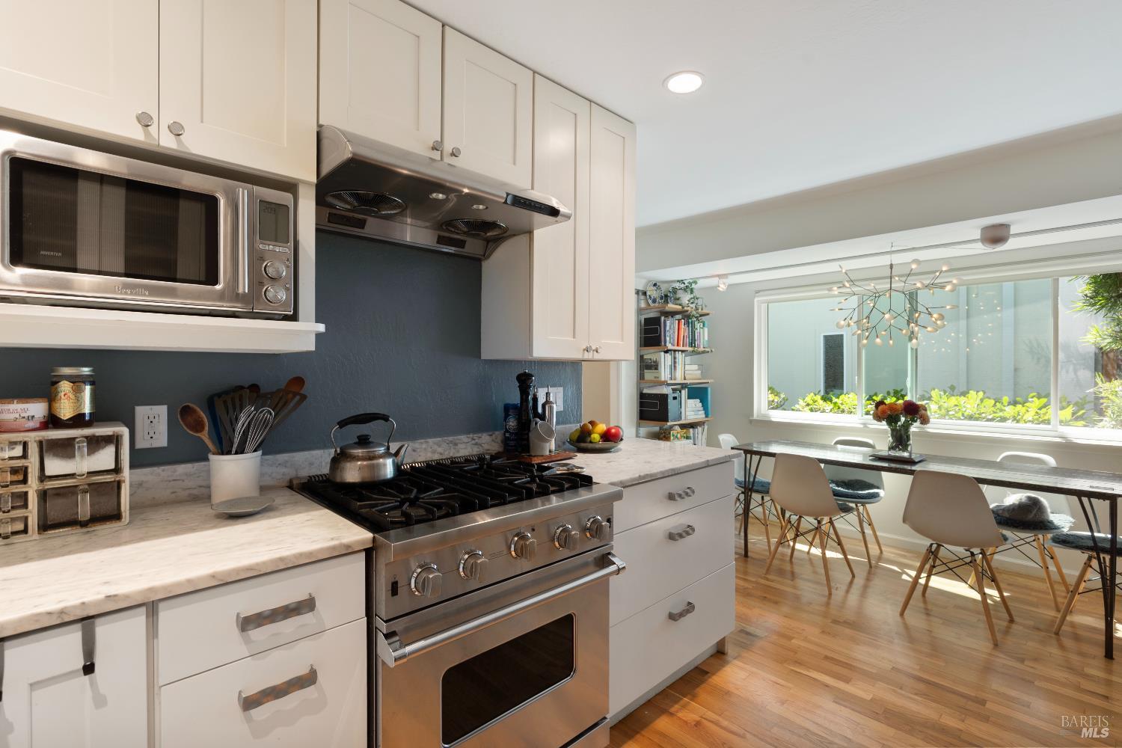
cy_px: 374
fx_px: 499
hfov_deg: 96.7
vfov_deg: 73.7
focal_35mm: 16
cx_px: 561
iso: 160
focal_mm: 16
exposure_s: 1/3
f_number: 7.1
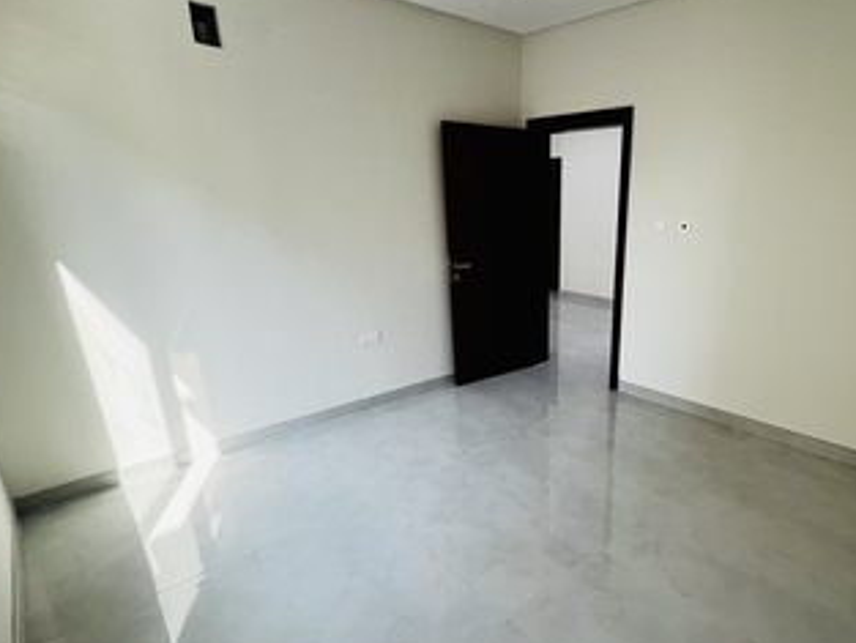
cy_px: 363
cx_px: 540
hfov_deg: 82.9
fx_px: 470
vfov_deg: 68.4
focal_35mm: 19
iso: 80
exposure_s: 1/100
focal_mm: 1.57
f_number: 1.8
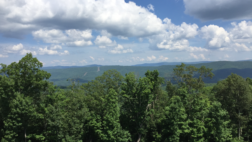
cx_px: 126
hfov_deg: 61.0
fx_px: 214
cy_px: 85
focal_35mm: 32
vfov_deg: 36.5
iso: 32
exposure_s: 1/2475
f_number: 2.2
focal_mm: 4.15
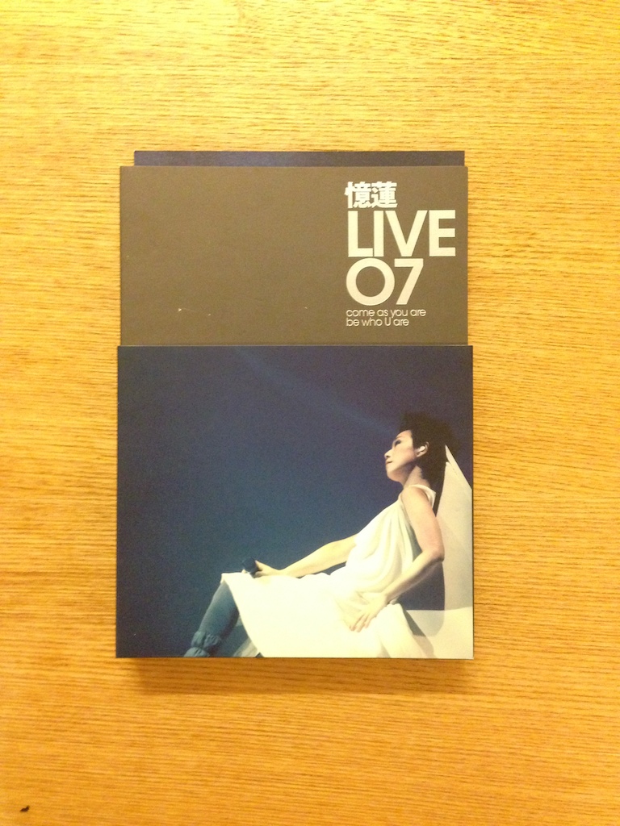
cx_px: 310
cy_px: 413
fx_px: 788
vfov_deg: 55.4
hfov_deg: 42.9
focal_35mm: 33
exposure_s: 1/15
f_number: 2.4
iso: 640
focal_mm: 4.12
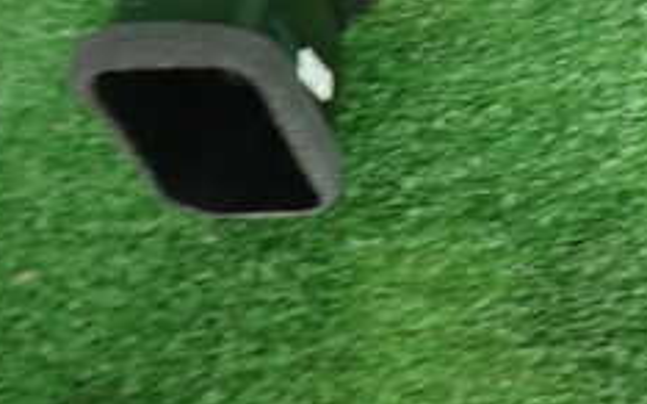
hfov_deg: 27.8
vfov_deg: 18.0
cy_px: -111
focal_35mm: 68
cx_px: 700
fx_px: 1198
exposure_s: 1/40
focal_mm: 4.5
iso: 200
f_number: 2
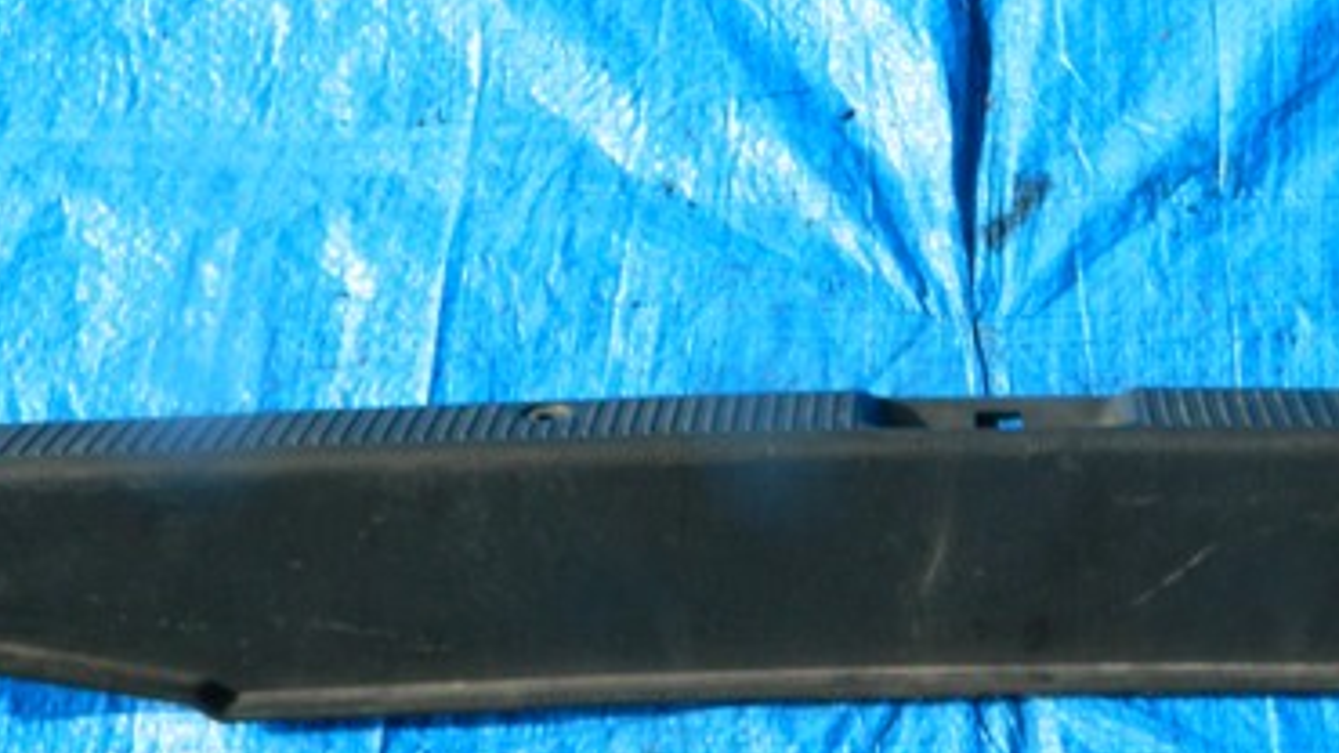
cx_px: 995
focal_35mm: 66
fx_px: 2343
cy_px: 300
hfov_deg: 31.4
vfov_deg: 18.2
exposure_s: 1/800
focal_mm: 5.1
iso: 80
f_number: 3.2
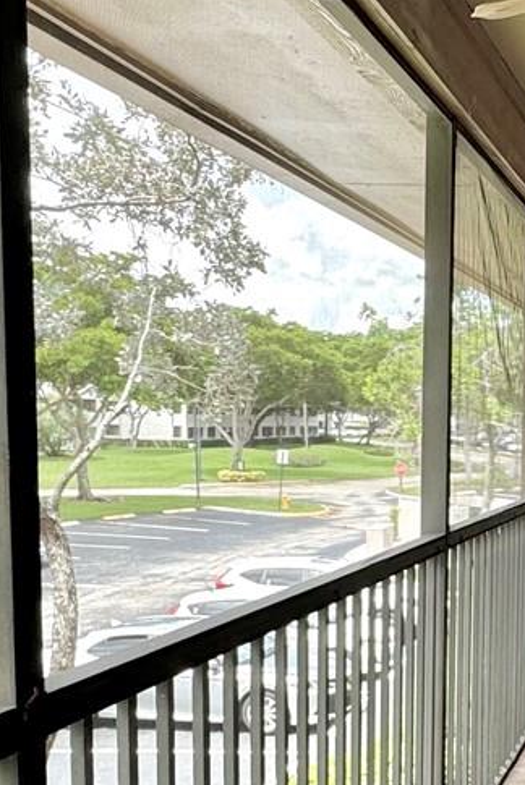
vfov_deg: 40.6
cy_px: 518
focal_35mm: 48
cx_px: 645
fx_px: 1048
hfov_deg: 25.1
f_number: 2.2
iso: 40
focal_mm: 2.22
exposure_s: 1/123
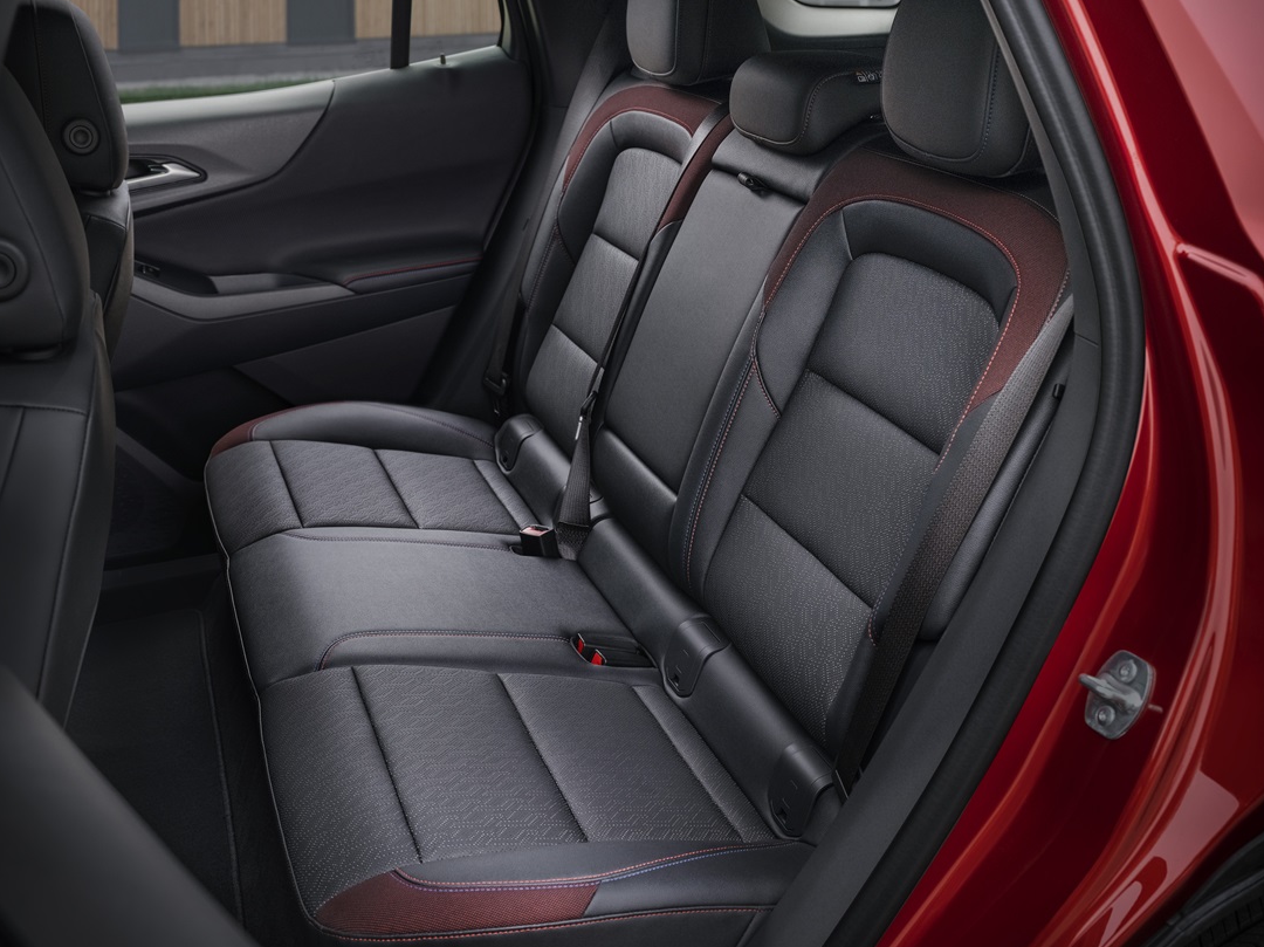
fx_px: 1460
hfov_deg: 46.8
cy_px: 470
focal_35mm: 40
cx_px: 586
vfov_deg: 35.9
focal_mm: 45
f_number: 8
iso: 1600
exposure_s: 1/100
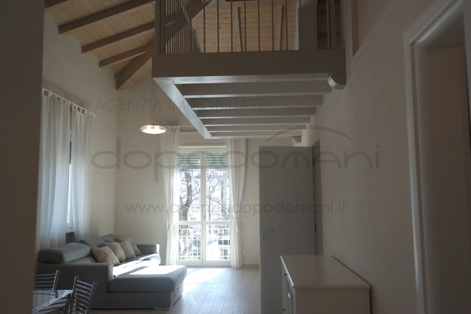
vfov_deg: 43.6
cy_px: 157
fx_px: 392
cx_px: 236
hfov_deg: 61.9
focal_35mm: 30
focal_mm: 20
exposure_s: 1/100
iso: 100
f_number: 3.5
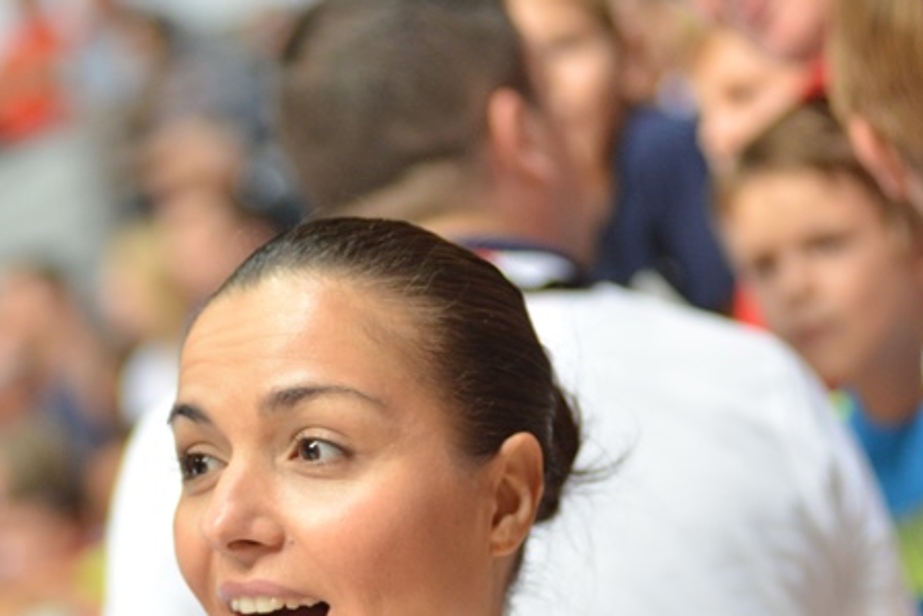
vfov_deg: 7.5
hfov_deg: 11.2
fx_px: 4693
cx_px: 89
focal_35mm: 183
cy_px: 668
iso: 1600
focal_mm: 80
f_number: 3.5
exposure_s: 1/200
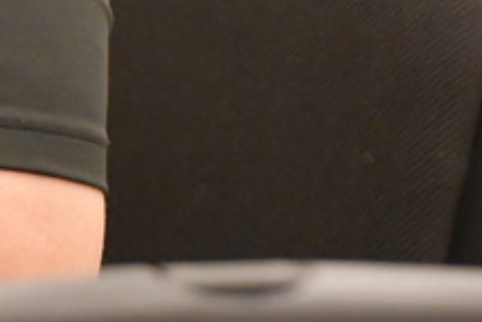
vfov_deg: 2.4
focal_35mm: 583
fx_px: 7811
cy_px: -358
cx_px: -517
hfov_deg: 3.5
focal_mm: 85
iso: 5000
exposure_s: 1/125
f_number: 5.6
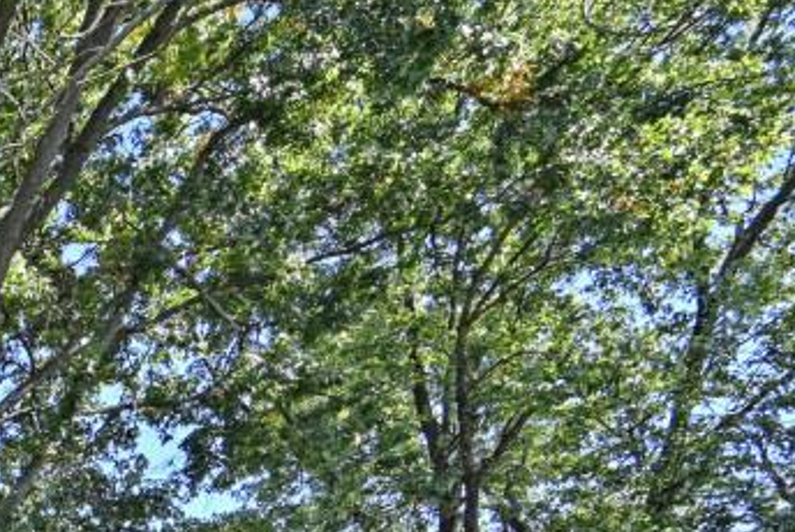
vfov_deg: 17.1
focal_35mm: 61
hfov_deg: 18.9
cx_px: -813
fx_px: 1348
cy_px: 1034
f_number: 10
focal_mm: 14
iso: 200
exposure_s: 1/125
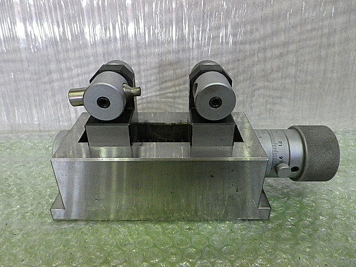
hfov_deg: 69.4
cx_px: 178
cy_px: 134
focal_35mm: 25
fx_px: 257
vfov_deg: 54.9
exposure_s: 1/25
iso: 400
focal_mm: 4.5
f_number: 3.5
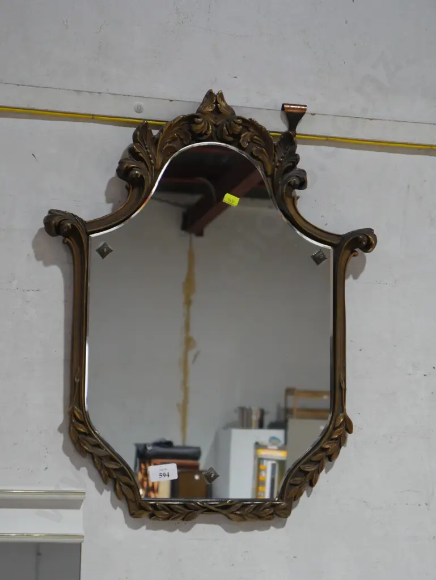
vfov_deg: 23.3
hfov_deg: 17.6
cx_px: 218
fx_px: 1410
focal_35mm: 84
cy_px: 290
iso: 1250
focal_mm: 42
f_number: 5.6
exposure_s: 1/100
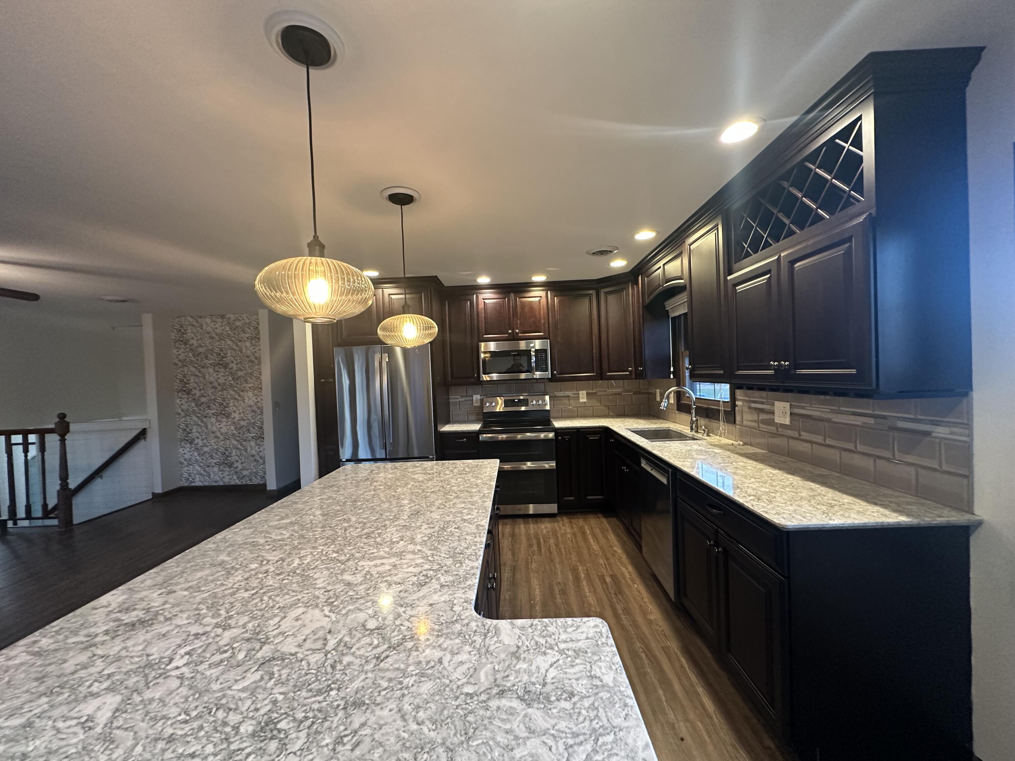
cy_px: 380
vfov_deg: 85.7
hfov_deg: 102.1
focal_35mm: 14
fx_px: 411
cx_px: 508
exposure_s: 1/60
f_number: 2.2
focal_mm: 2.22
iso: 320
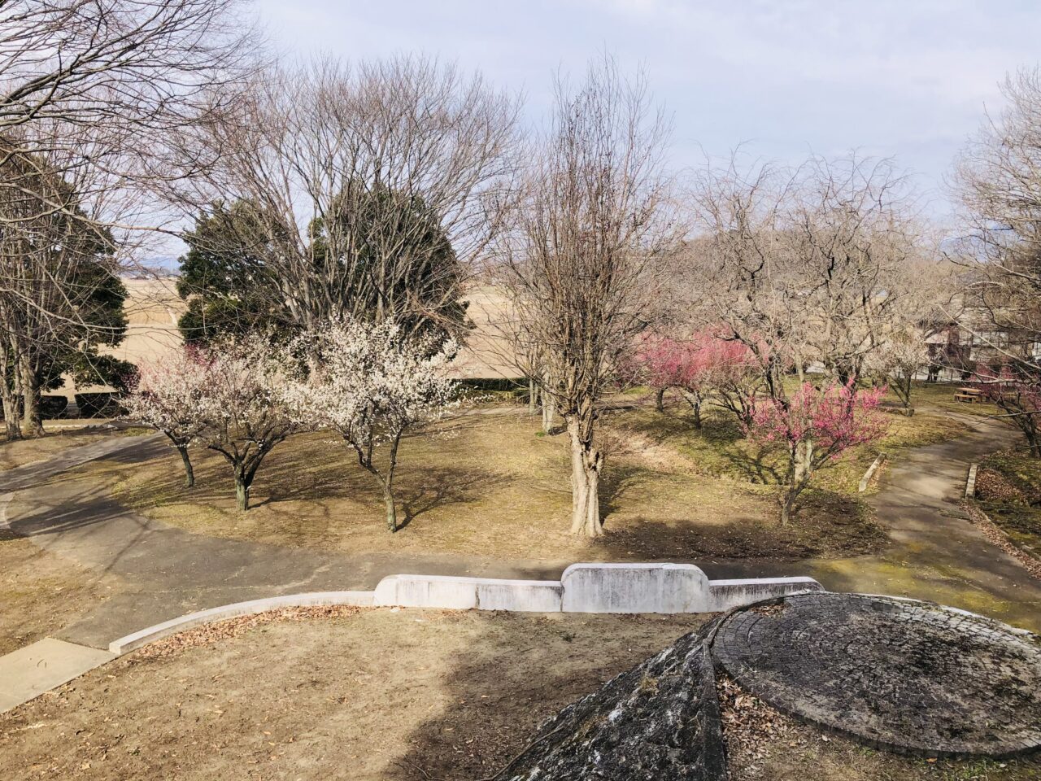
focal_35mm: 28
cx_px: 520
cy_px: 390
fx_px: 842
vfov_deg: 49.7
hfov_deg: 63.4
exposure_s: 1/1230
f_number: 1.8
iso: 20
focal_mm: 3.99
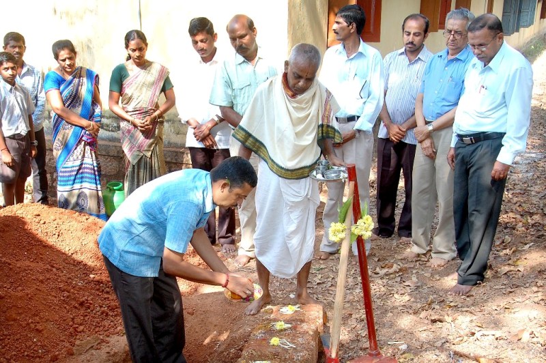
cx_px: 273
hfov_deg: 51.3
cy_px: 182
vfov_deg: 35.4
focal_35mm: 38
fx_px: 568
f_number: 7.1
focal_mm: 25
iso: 400
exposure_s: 1/125
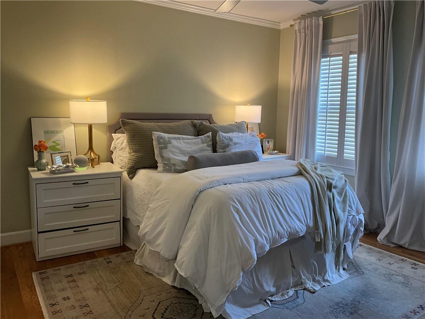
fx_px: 356
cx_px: 212
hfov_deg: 61.7
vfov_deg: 48.2
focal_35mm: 29
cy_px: 160
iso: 100
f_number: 1.8
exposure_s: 1/60
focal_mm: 3
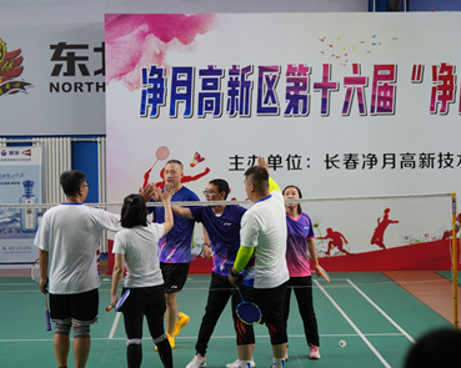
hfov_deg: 21.5
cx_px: 234
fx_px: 1214
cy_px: 180
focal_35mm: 89
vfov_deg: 17.3
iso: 400
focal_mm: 70
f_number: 2.8
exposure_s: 1/125
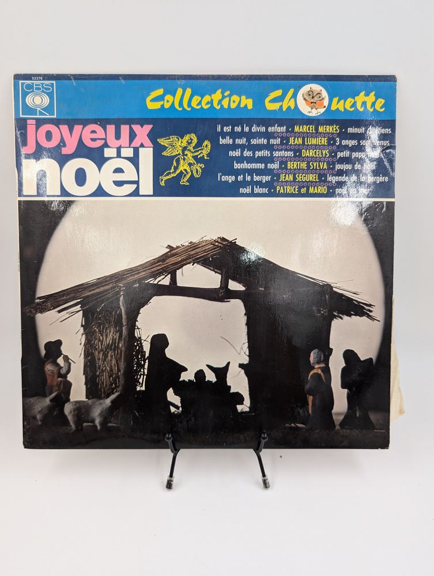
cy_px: 288
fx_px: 400
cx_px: 217
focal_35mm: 24
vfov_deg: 71.5
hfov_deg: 56.9
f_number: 1.68
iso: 288
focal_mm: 6.9
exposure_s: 1/215
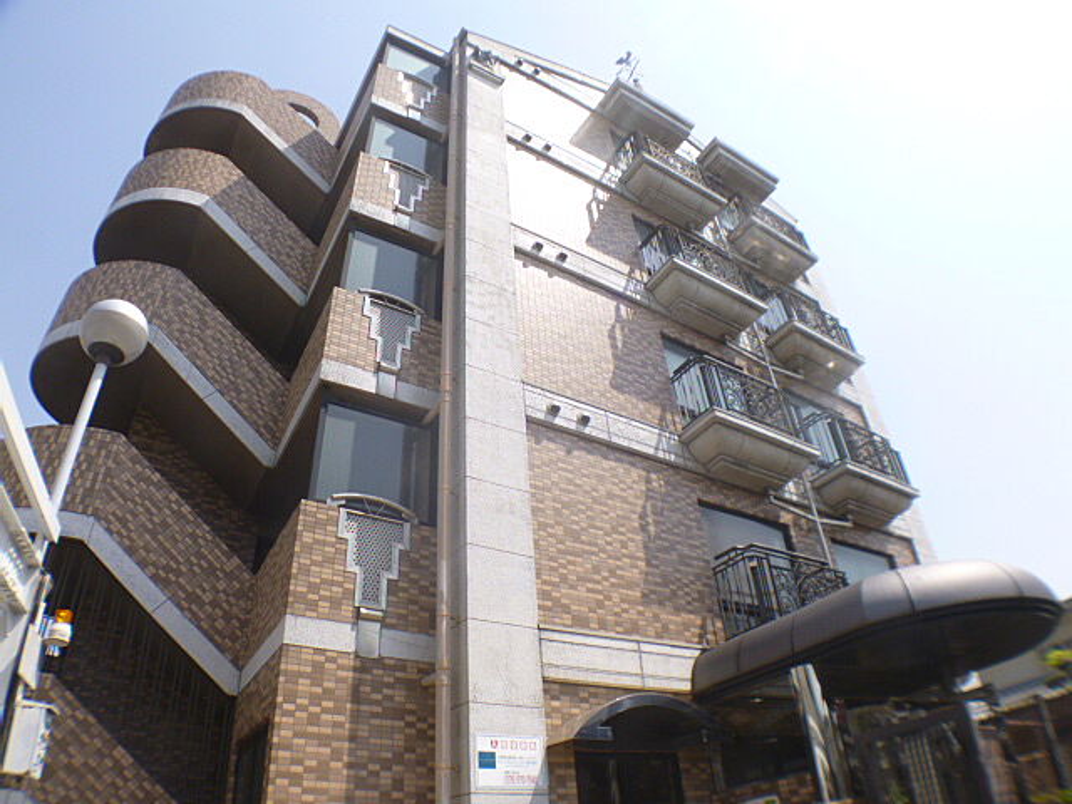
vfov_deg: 44.2
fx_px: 991
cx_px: 536
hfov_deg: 56.8
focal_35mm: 32
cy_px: 402
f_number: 2.9
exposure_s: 1/1000
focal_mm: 5.7
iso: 100
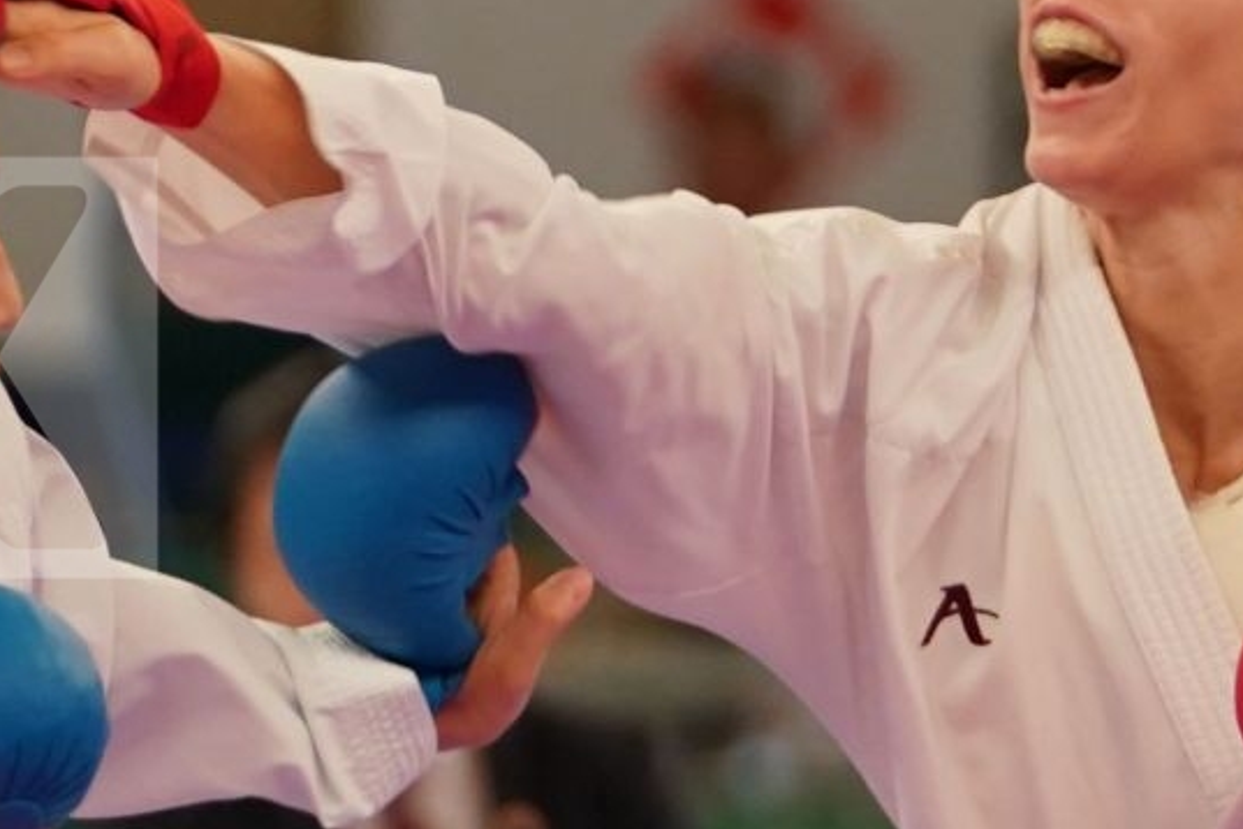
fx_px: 27102
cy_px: 368
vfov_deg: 1.8
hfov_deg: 2.6
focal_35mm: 785
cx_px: 727
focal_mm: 156
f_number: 2.8
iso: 1600
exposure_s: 1/1000
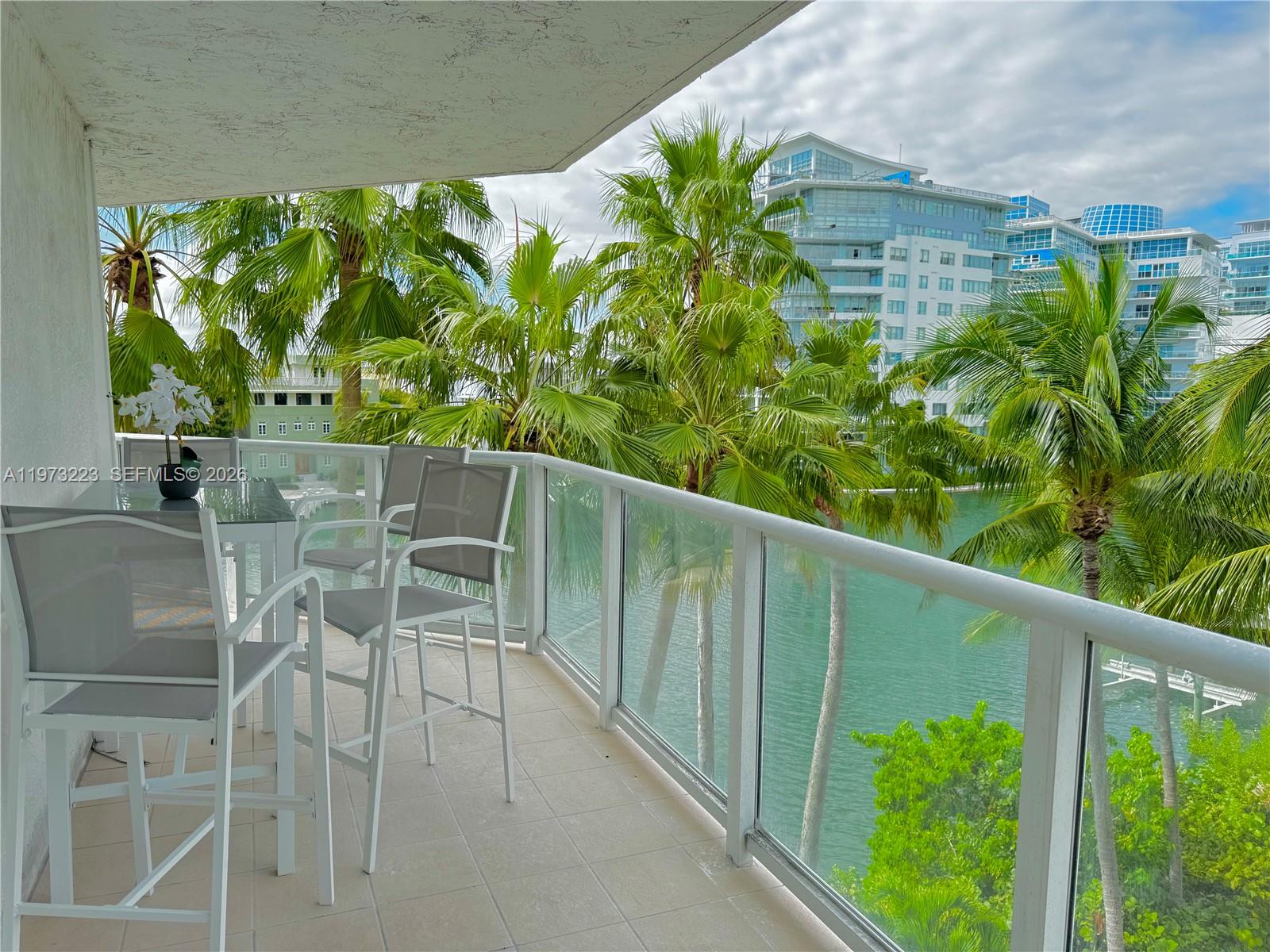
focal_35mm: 24
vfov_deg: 56.8
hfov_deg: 71.6
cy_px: 476
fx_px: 881
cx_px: 635
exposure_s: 1/952
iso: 80
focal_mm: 6.76
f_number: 1.78
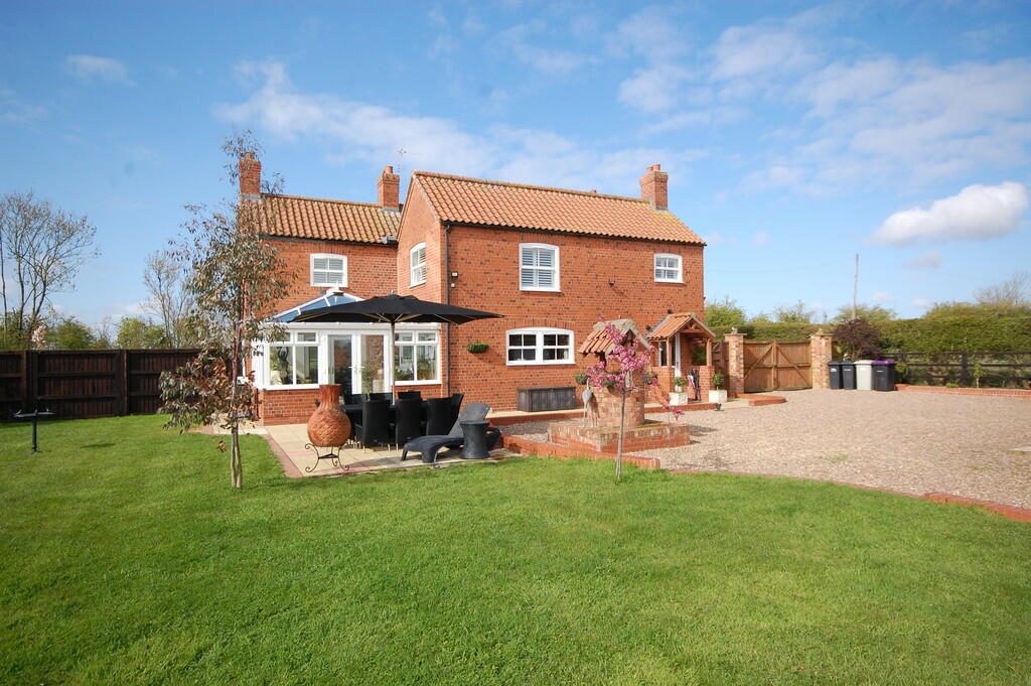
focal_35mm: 21
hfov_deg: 81.2
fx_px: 601
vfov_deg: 59.4
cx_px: 516
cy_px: 343
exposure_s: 1/250
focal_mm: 14
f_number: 8
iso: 200
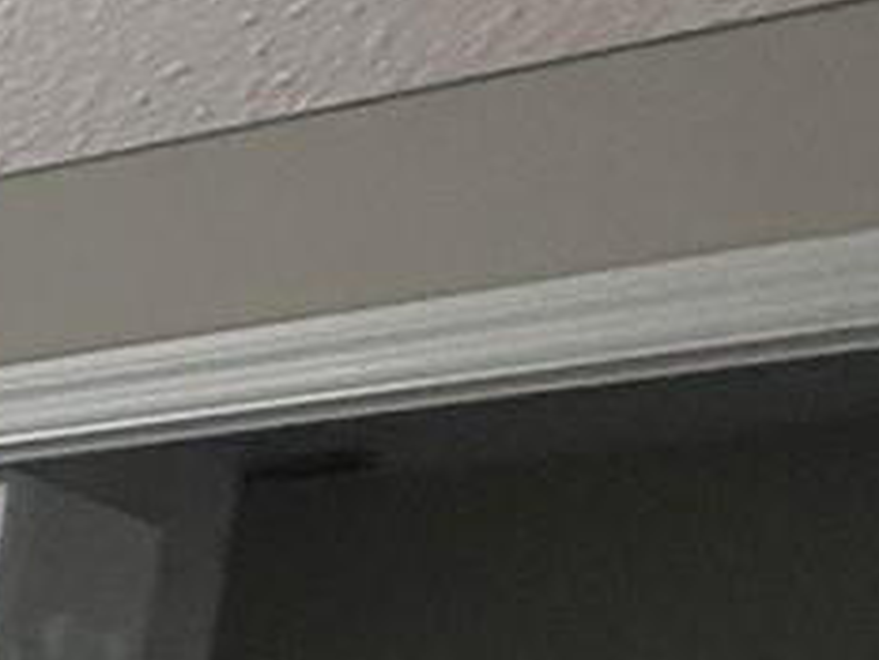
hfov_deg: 10.2
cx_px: -2048
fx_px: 2439
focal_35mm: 96
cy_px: 1569
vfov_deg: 12.3
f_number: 2.2
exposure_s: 1/120
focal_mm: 2.22
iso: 100
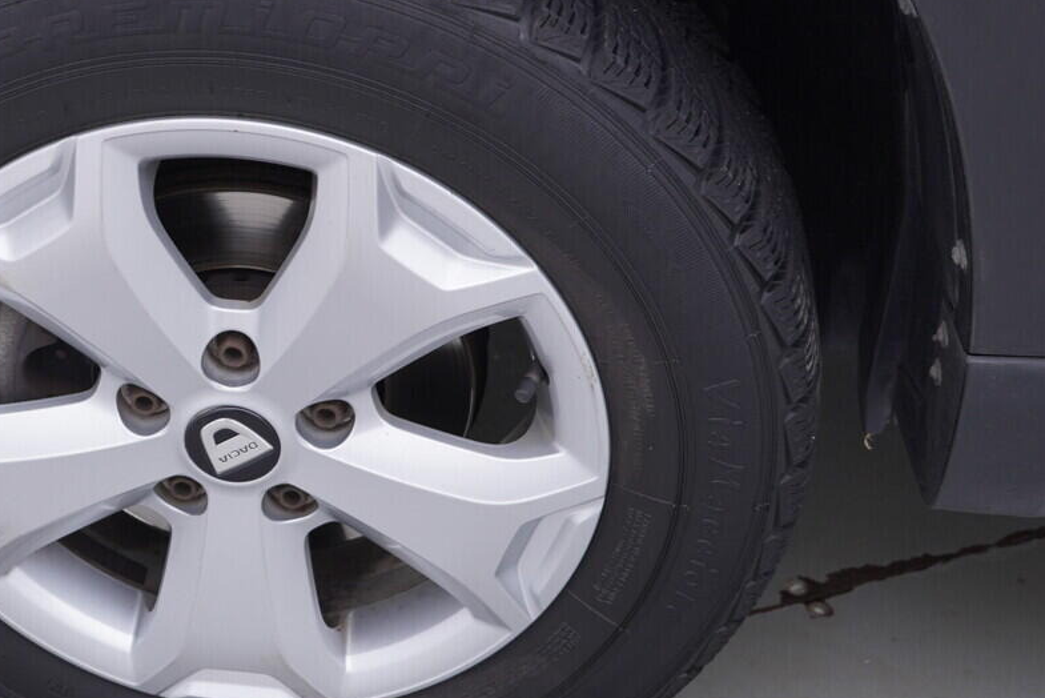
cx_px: 240
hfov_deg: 29.9
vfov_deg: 20.6
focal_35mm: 66
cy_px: 334
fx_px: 1916
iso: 125
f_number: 3.5
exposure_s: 1/60
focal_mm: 24
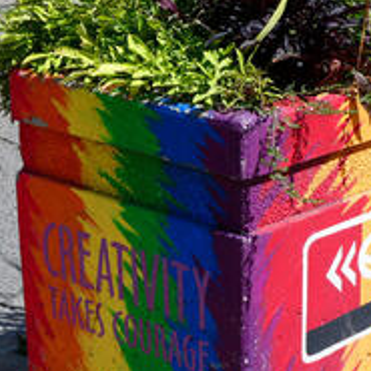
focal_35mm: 103
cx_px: 321
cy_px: 235
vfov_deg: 16.9
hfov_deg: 16.7
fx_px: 1249
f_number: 4.1
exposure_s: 1/800
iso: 80
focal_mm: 9.6
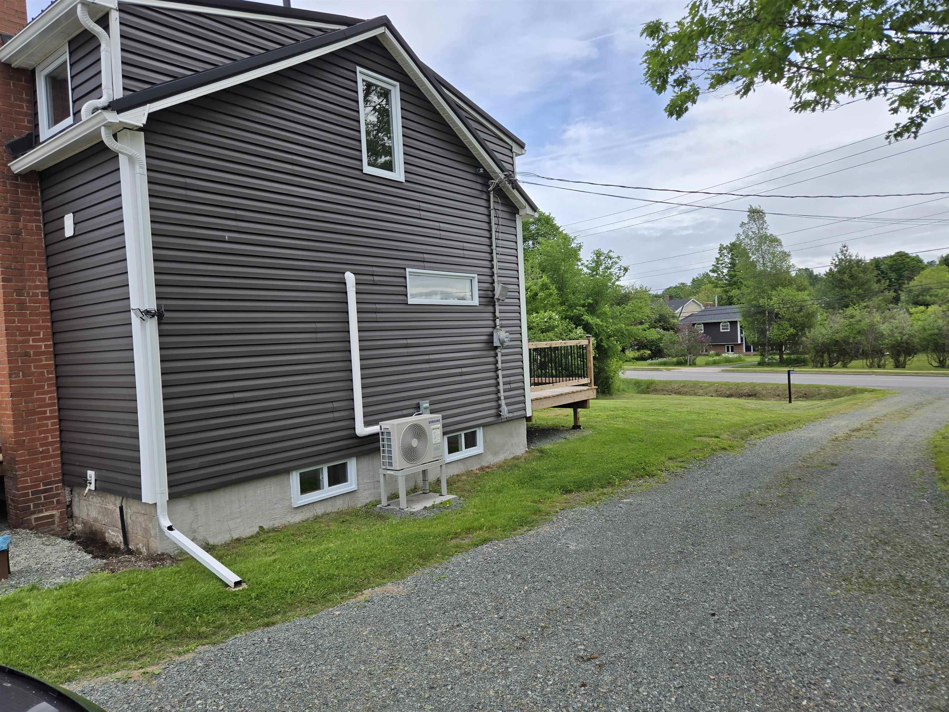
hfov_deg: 73.9
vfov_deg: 58.9
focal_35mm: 23
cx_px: 474
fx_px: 631
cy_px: 356
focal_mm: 5.4
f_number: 1.8
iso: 25
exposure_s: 1/1668
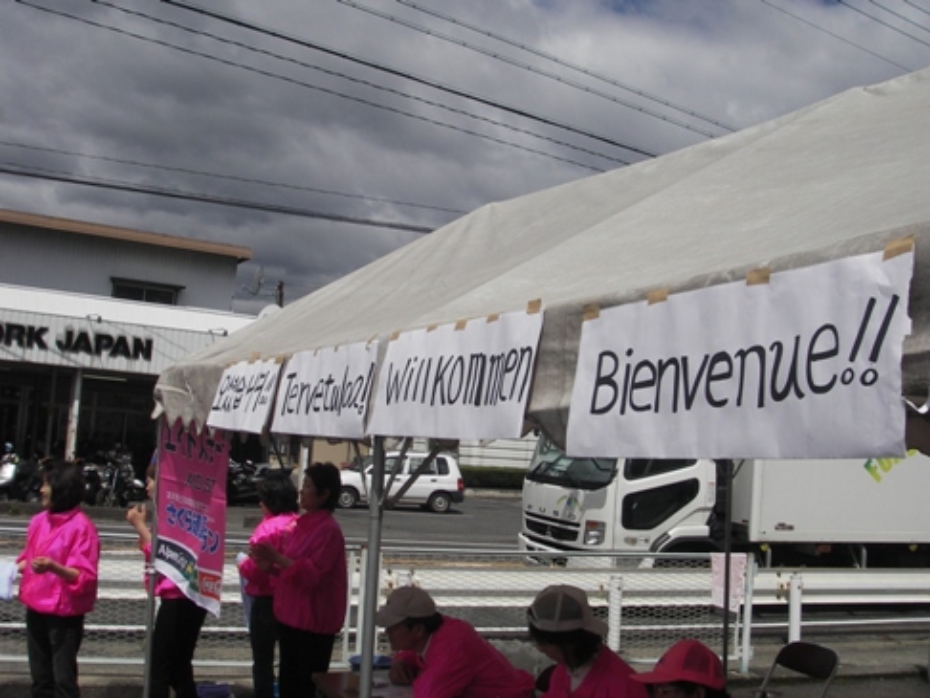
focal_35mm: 38
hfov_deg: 49.0
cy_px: 349
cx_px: 465
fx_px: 1021
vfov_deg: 37.8
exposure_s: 1/640
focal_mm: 6.3
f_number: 6.6
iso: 50
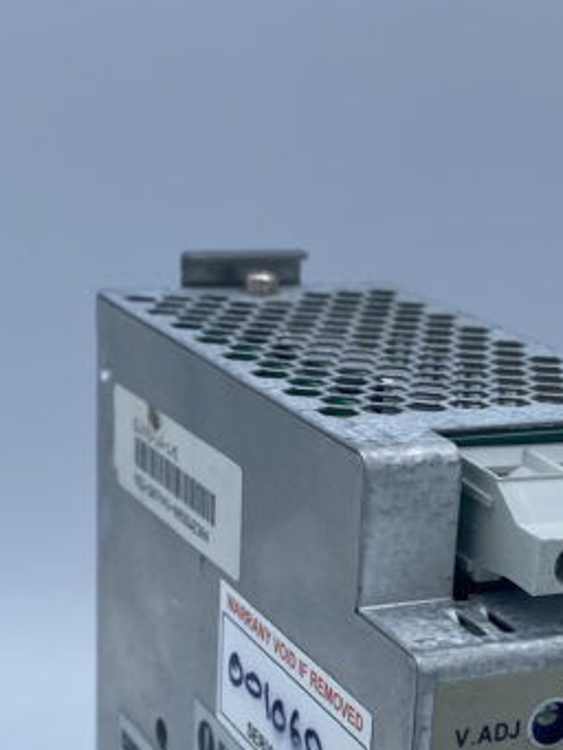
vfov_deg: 29.6
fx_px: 1322
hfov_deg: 23.6
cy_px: 748
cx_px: 477
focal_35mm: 61
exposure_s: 1/1395
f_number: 1.8
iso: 32
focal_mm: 4.25
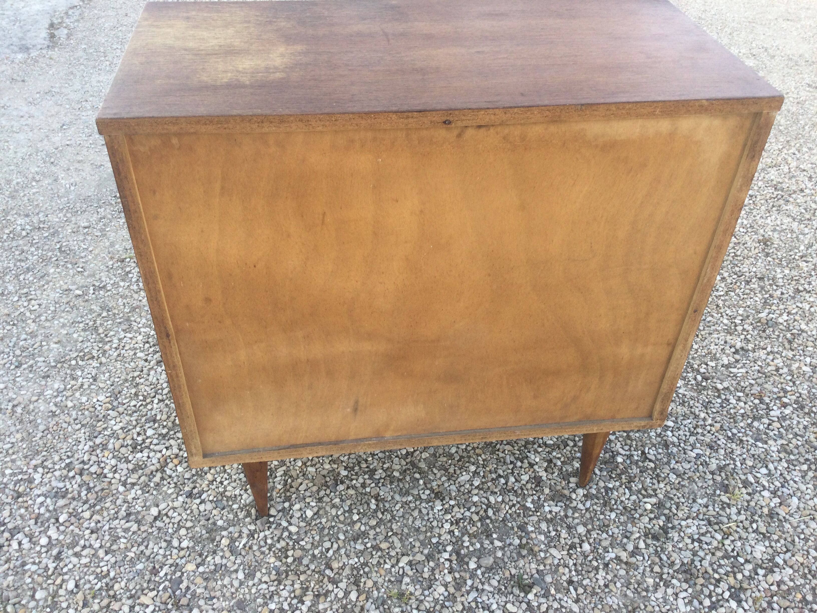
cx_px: 408
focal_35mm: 31
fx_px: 732
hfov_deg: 58.4
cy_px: 306
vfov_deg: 45.4
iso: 32
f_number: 2.4
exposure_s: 1/100
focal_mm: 3.3
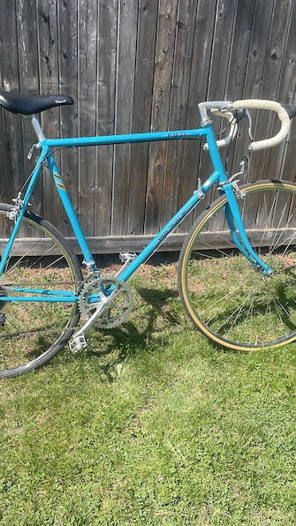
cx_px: 98
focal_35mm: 38
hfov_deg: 30.9
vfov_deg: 52.8
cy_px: 264
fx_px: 531
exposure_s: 1/1195
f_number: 1.6
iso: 32
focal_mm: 4.2
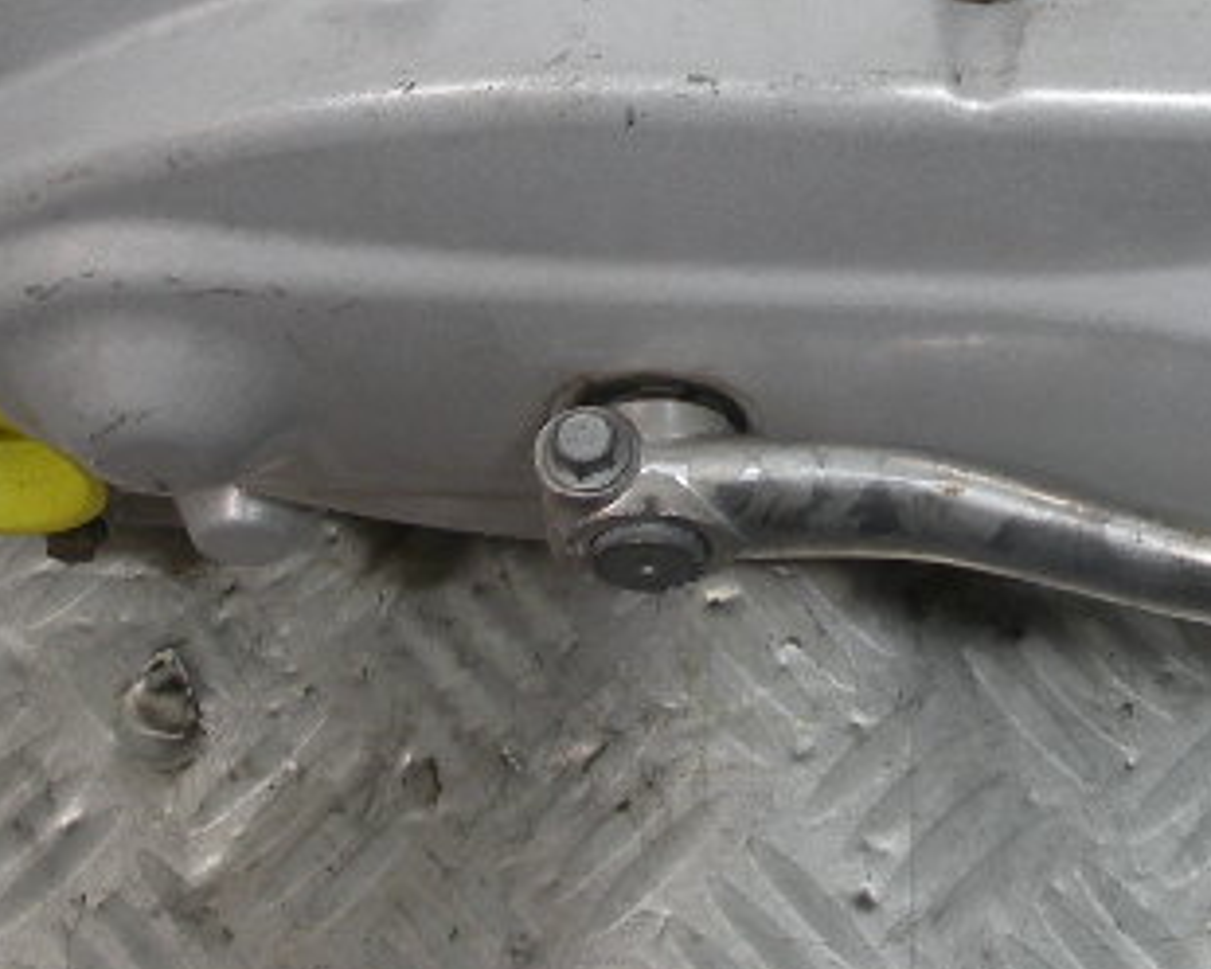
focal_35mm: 87
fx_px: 3118
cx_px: 859
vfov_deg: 16.7
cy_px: -285
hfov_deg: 21.8
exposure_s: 1/87.3
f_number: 3.5
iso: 64
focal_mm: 4.7
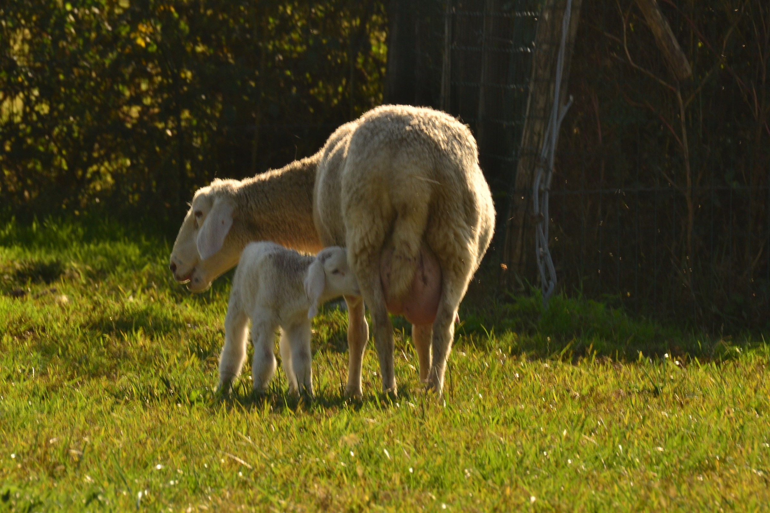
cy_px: 256
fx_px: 16040
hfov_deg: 2.7
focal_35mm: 750
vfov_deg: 1.8
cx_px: 385
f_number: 20
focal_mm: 500
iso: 200
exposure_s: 1/125
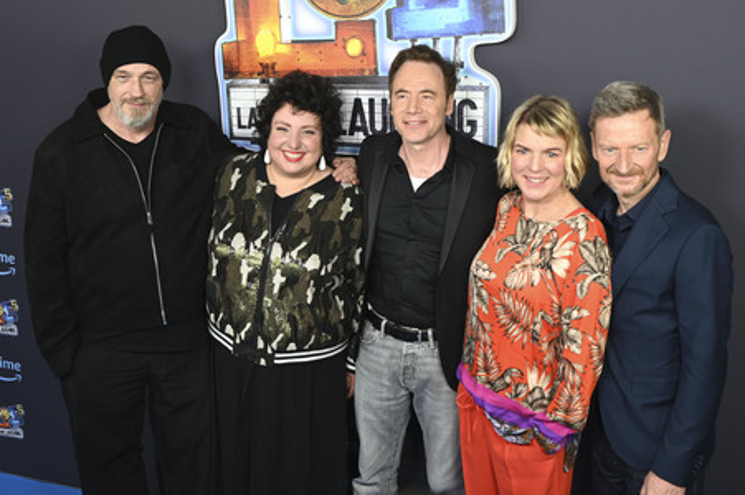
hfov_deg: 50.7
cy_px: 248
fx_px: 786
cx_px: 372
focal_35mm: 38
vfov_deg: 35.0
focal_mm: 38
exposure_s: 1/160
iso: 320
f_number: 5
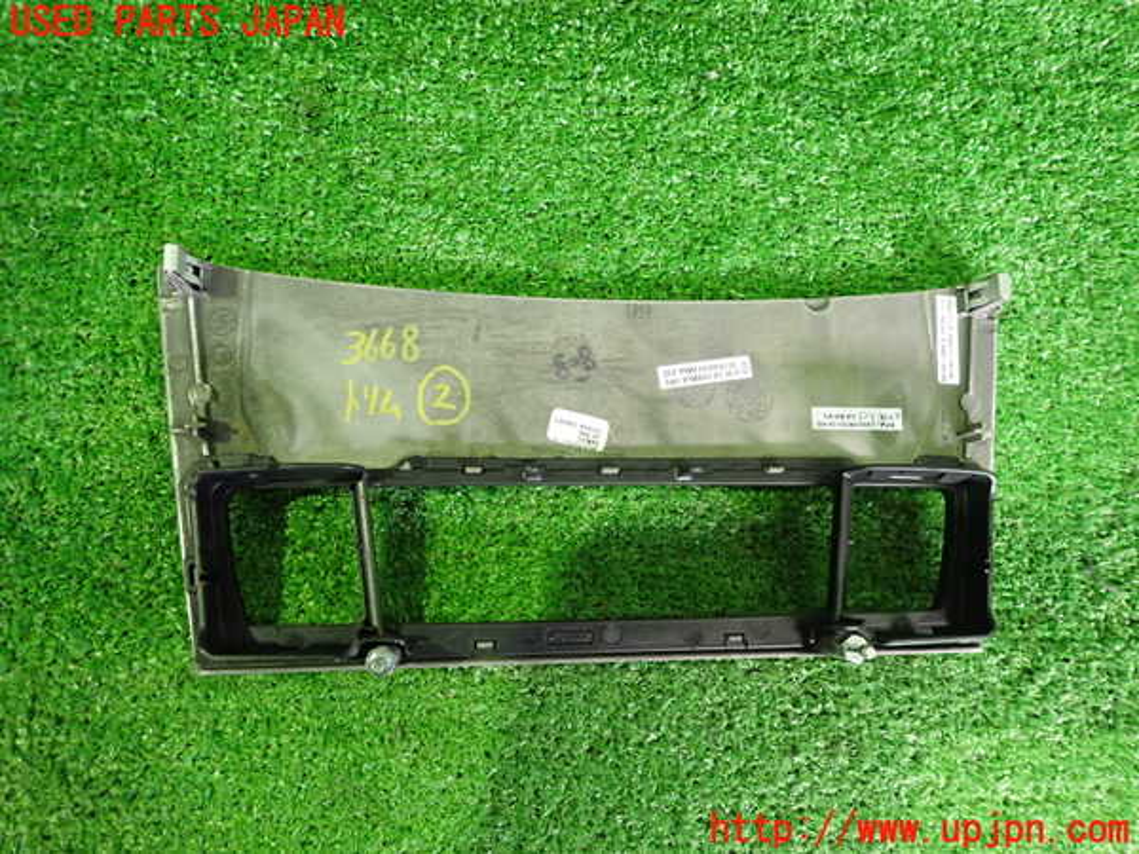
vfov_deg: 54.9
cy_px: 427
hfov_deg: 69.4
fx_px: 823
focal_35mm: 25
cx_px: 570
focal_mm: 4.5
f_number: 2
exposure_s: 1/40
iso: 800
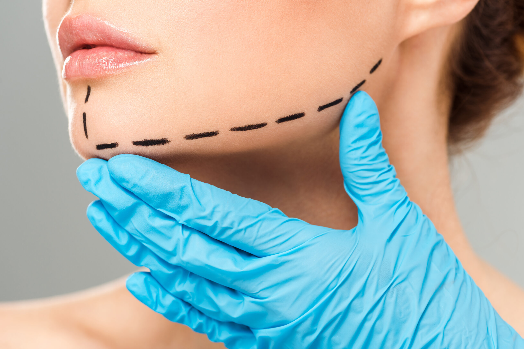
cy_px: 174
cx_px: 262
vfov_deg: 13.1
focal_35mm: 105
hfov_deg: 19.4
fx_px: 1529
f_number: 5.6
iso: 100
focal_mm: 105
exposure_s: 1/160
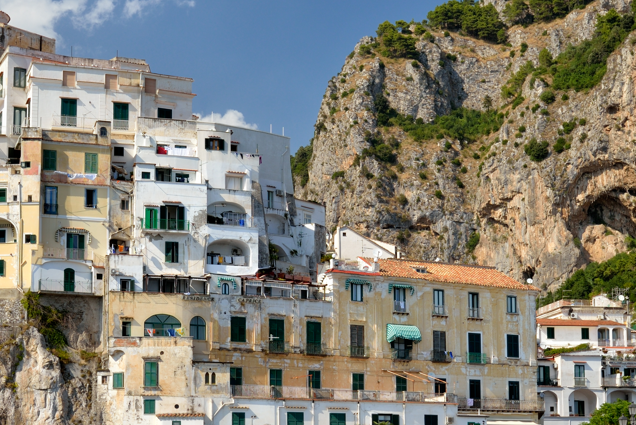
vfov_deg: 19.5
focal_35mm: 70
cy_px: 210
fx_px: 1237
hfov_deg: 28.8
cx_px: 348
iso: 100
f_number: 8
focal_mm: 35
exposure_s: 1/250
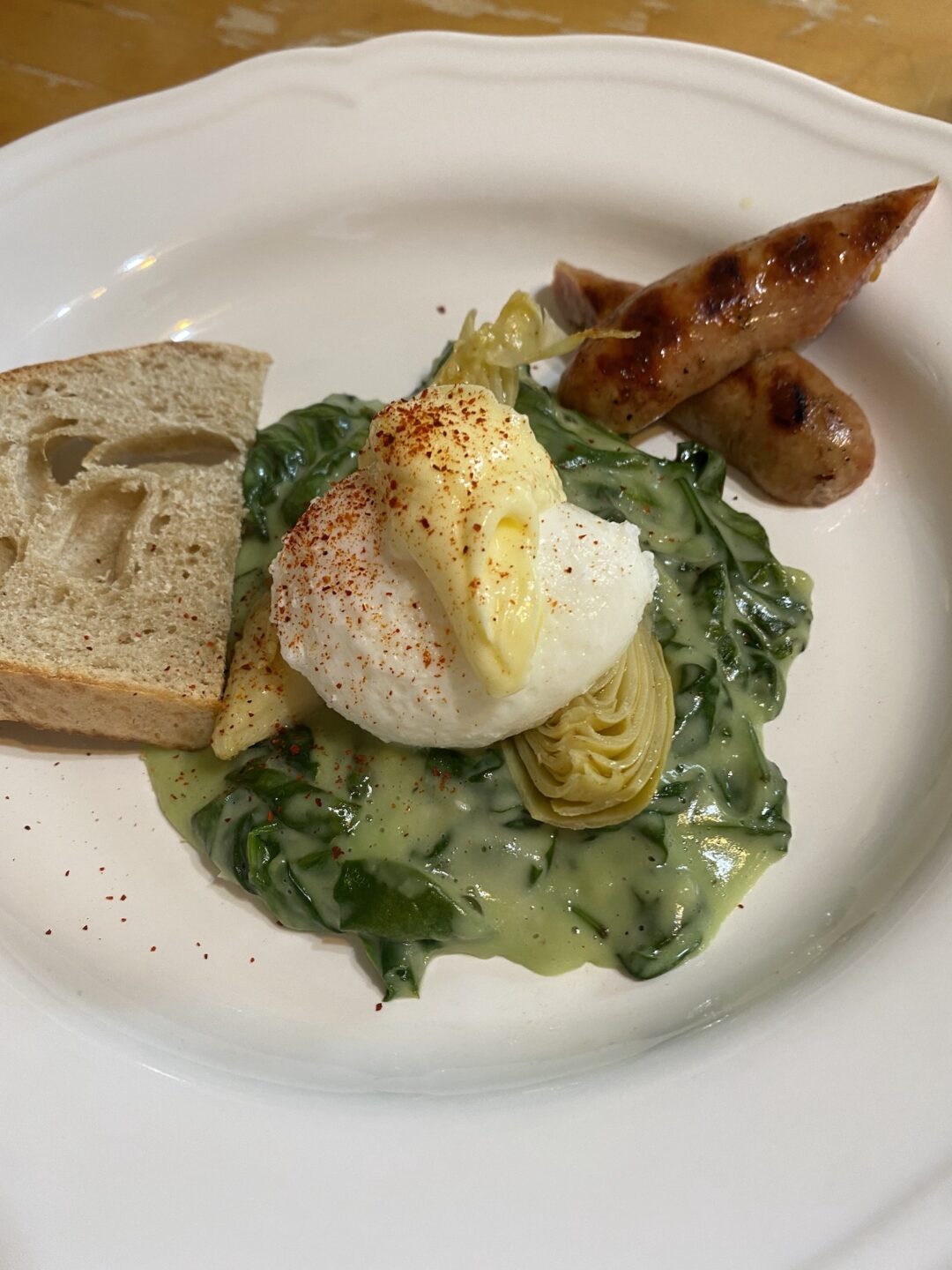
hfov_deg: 53.1
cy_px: 635
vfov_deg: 67.3
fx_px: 953
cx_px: 476
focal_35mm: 26
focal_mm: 4.25
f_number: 1.8
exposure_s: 1/60
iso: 125
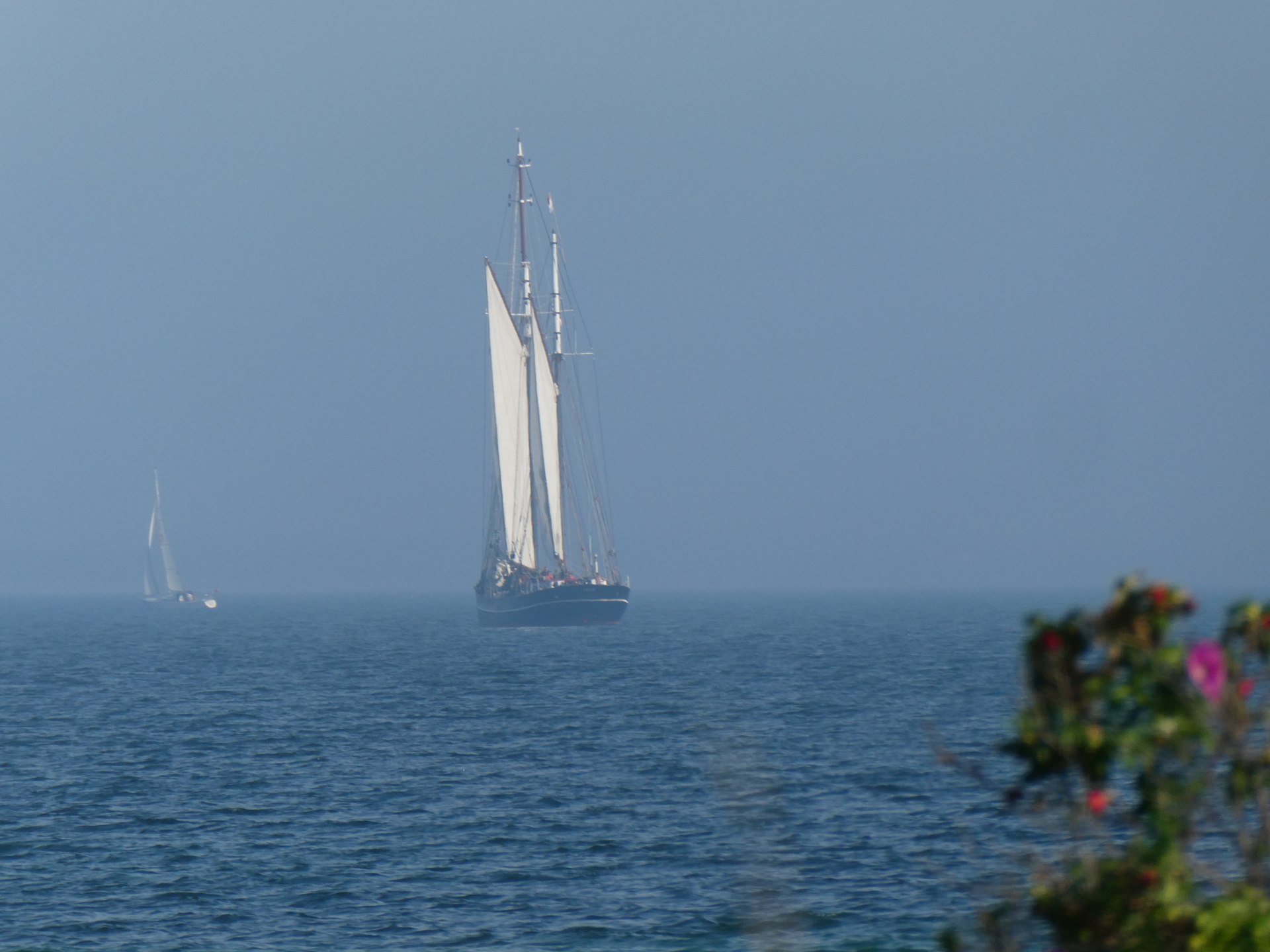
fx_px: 26416
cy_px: 476
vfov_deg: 2.1
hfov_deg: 2.8
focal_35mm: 720
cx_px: 635
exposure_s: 1/320
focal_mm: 129
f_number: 6.4
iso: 80
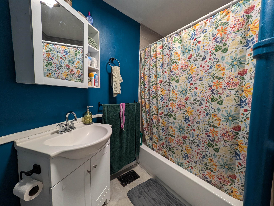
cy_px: 103
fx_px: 95
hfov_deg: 110.5
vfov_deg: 94.6
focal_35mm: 12
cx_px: 137
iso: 182
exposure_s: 1/120
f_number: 1.7
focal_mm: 2.02
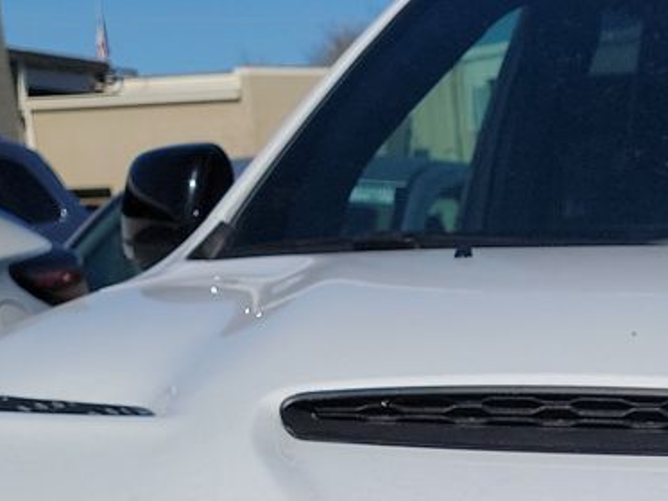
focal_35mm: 103
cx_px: 740
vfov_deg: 13.1
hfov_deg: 18.3
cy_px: 873
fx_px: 1988
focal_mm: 6.7
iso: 50
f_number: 1.8
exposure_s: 1/2358
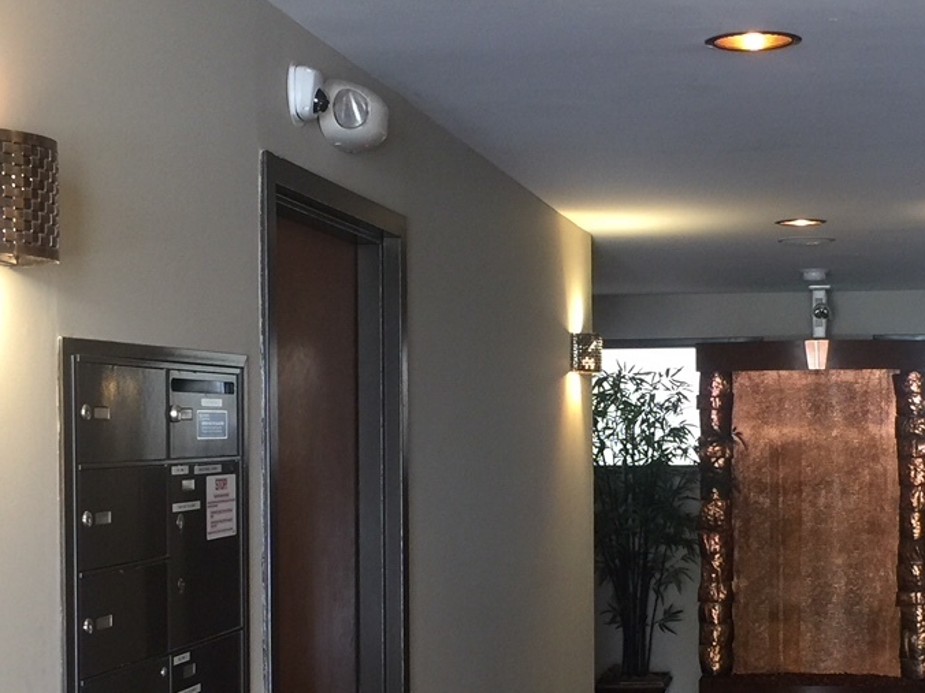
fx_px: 1871
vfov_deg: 20.9
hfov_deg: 27.6
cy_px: 480
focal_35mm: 70
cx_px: 628
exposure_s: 1/15
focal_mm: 4.15
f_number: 2.2
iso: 50
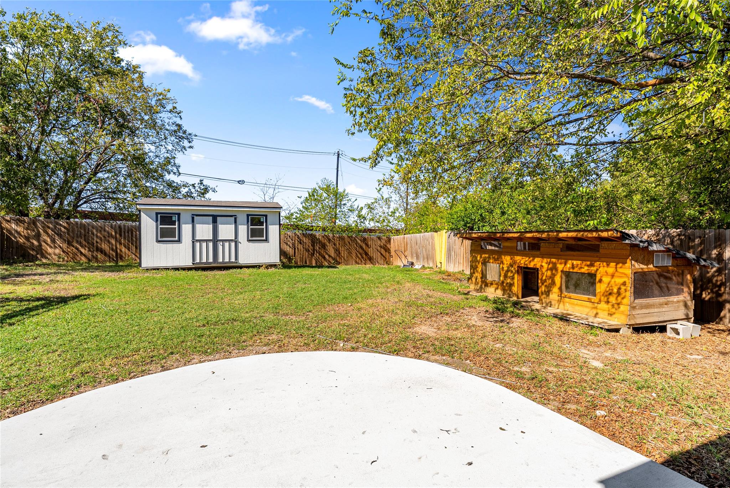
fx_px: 327
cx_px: 365
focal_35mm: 16
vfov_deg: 73.4
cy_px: 244
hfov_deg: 96.4
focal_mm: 16.1
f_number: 8
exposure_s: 1/160
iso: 100
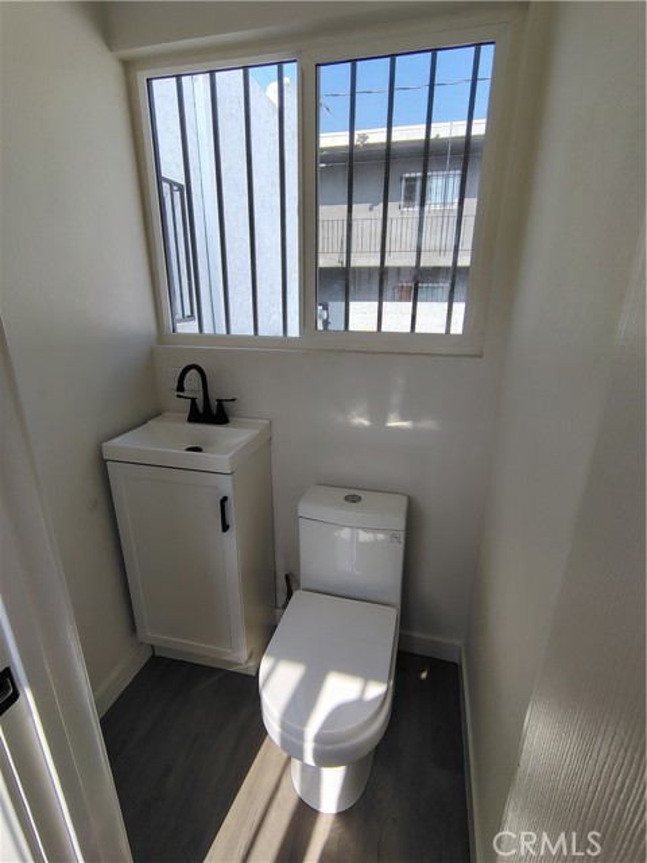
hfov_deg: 78.1
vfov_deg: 94.5
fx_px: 399
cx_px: 324
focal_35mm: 16
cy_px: 432
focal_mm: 2.13
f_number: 2.2
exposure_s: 1/383
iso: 100
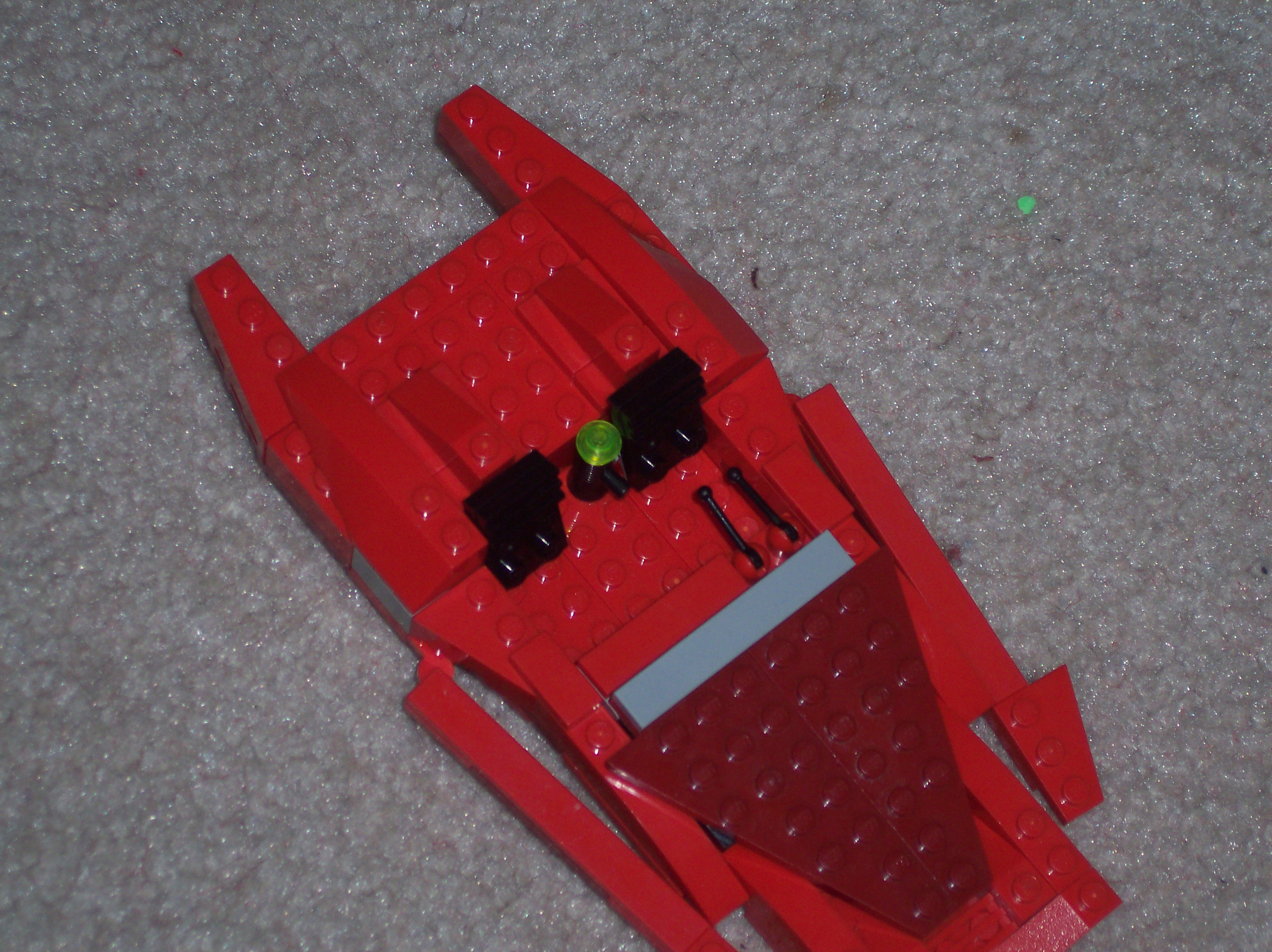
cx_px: 636
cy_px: 476
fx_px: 4187
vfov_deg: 13.0
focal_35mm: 114
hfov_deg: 17.3
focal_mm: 24
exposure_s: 1/90
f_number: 4.8
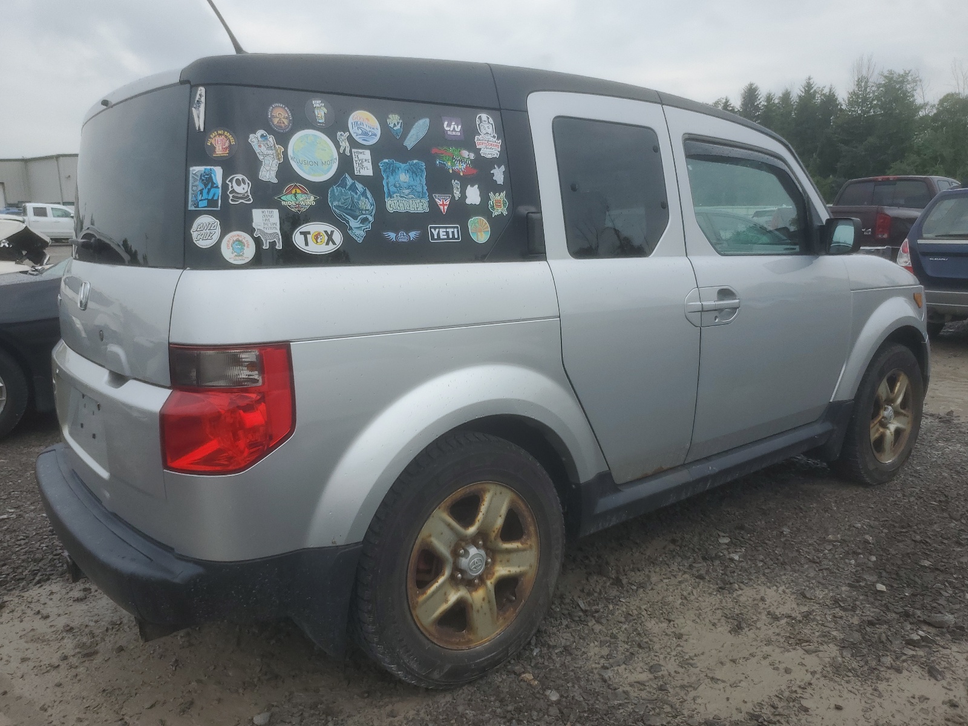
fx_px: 727
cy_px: 363
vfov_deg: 53.1
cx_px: 484
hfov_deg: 67.3
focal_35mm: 26
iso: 50
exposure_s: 1/1000
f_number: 1.5
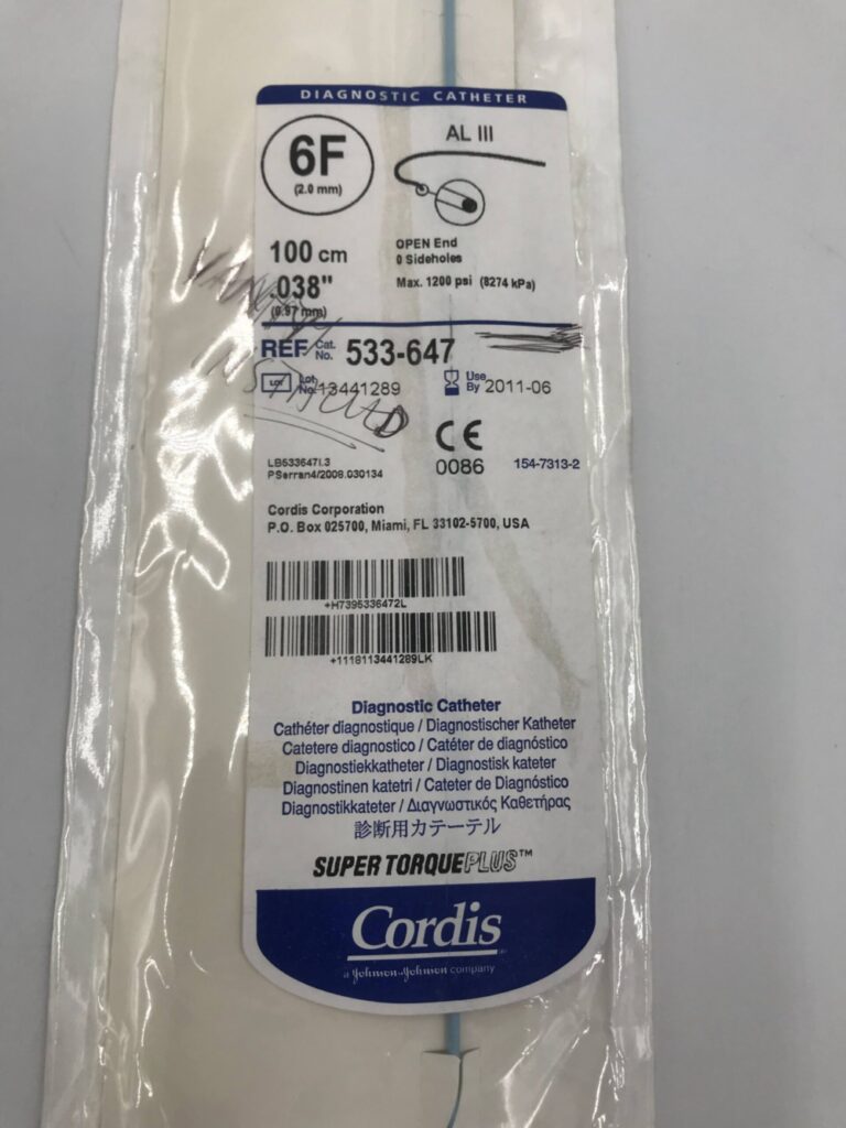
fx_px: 912
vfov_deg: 63.4
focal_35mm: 28
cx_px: 423
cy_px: 564
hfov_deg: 49.7
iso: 20
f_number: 1.8
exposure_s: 1/199
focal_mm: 3.99
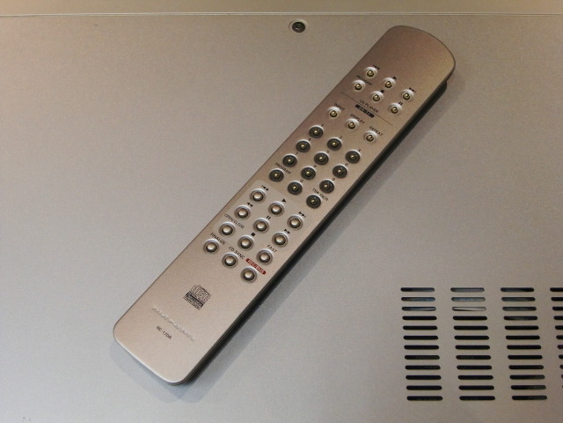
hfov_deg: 34.9
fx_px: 895
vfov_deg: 26.6
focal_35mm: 55
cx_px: 282
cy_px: 212
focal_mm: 9.8
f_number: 3.6
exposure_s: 1/60
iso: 250
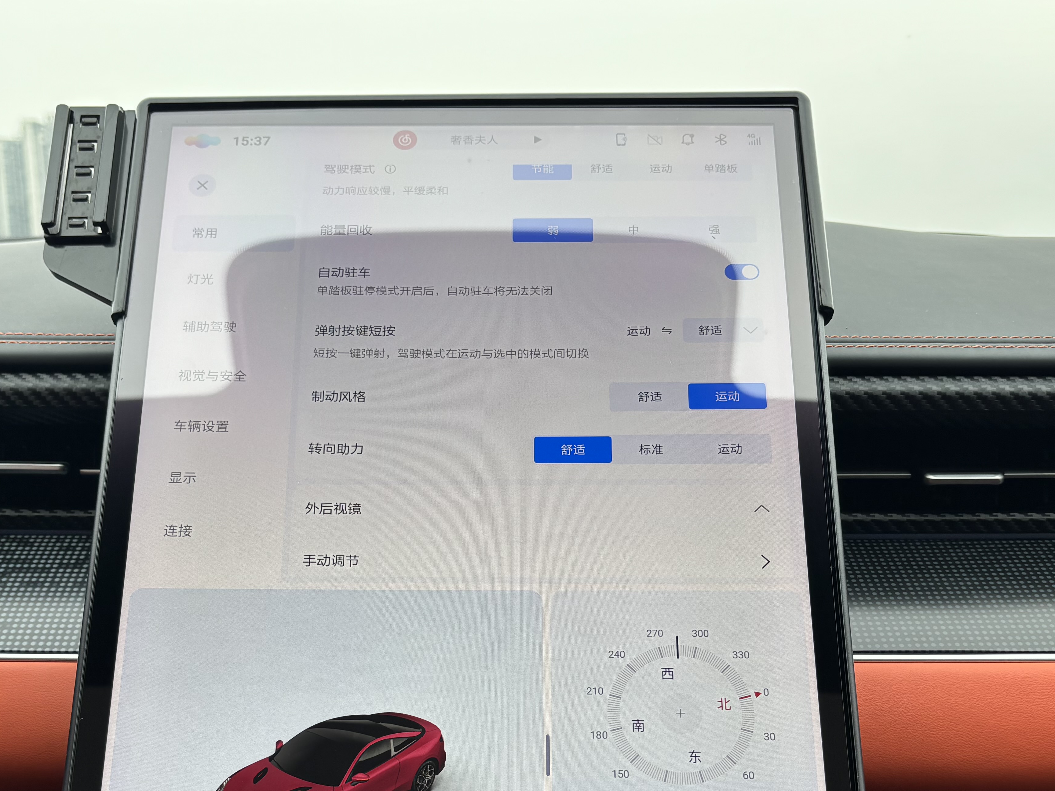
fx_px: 1310
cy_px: 624
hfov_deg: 43.8
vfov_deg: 32.7
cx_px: 474
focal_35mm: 43
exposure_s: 1/300
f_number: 1.6
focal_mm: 5.96
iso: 50
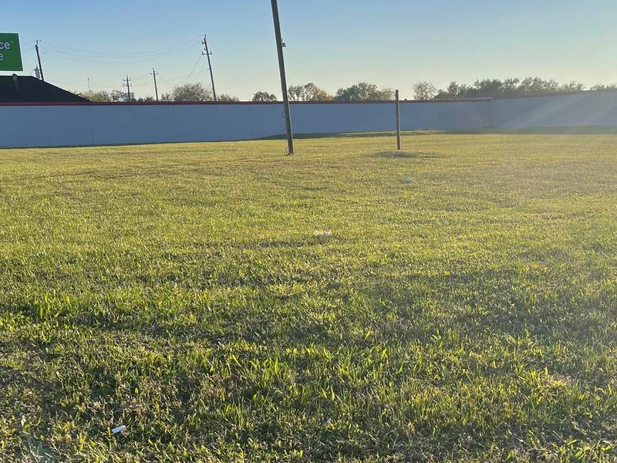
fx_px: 713
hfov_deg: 46.3
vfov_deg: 35.9
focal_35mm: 40
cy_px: 272
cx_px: 392
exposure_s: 1/2545
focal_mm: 5.1
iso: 32
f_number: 1.6
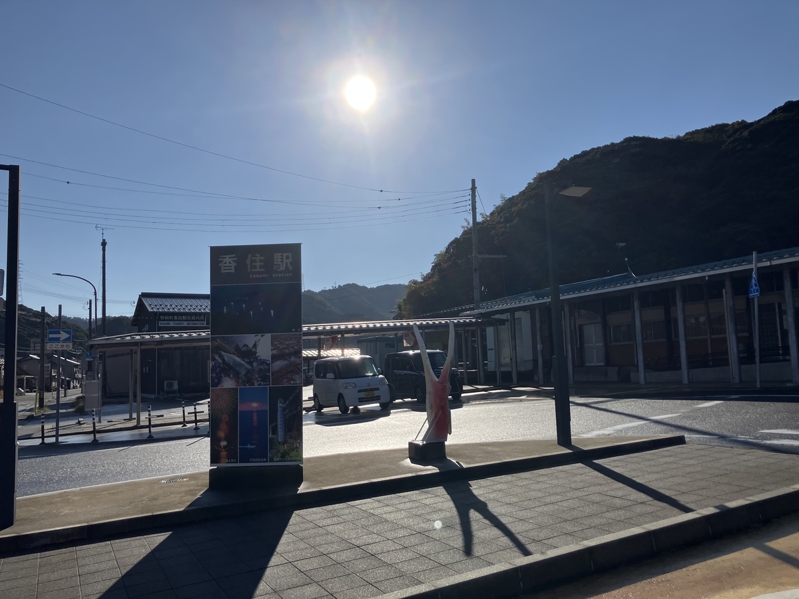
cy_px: 300
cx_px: 400
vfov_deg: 49.7
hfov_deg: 63.4
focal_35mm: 28
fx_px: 646
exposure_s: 1/6944
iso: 32
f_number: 1.8
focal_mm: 3.99
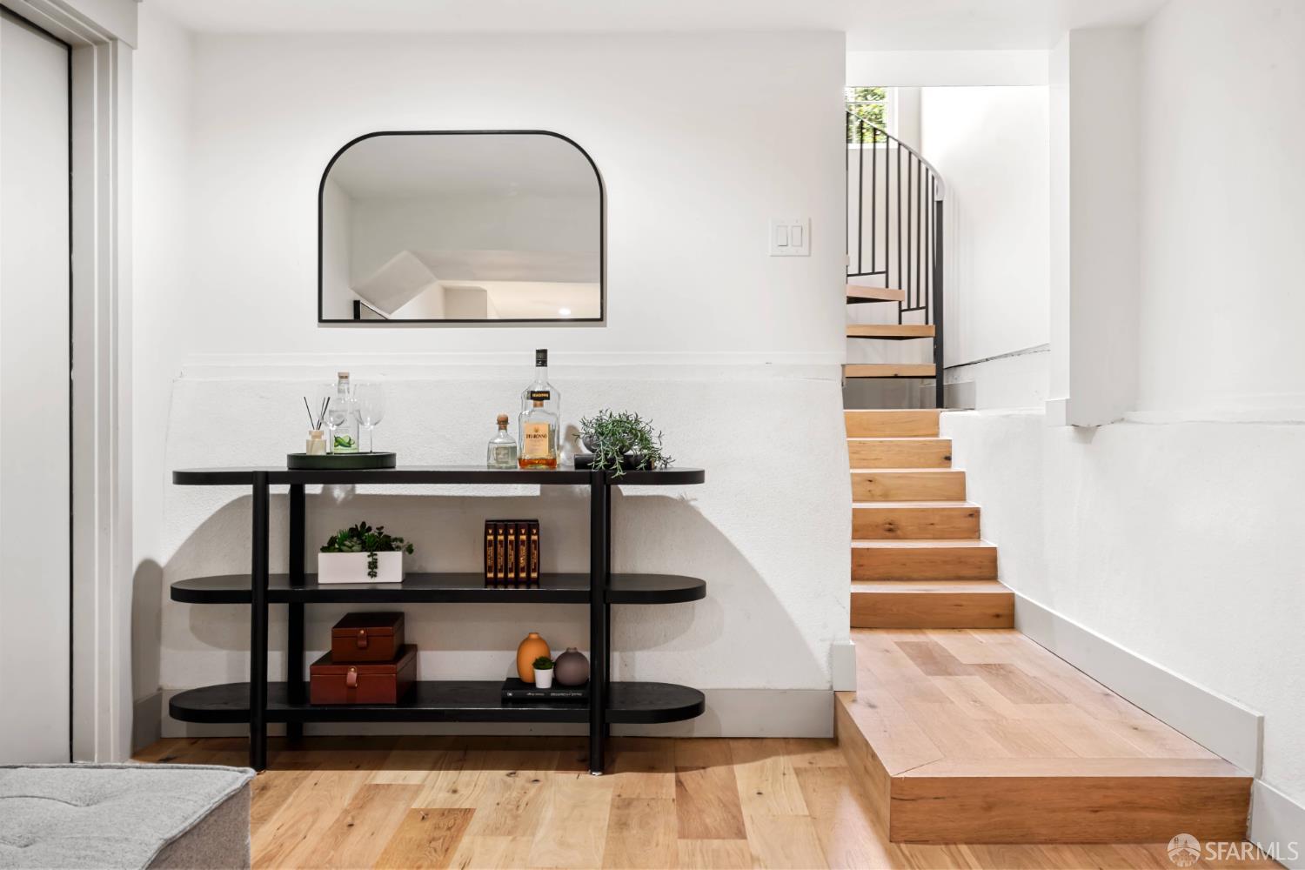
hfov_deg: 54.4
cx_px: 652
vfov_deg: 37.9
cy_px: 435
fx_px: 1269
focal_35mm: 35
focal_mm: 35
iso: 320
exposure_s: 1.6
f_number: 16
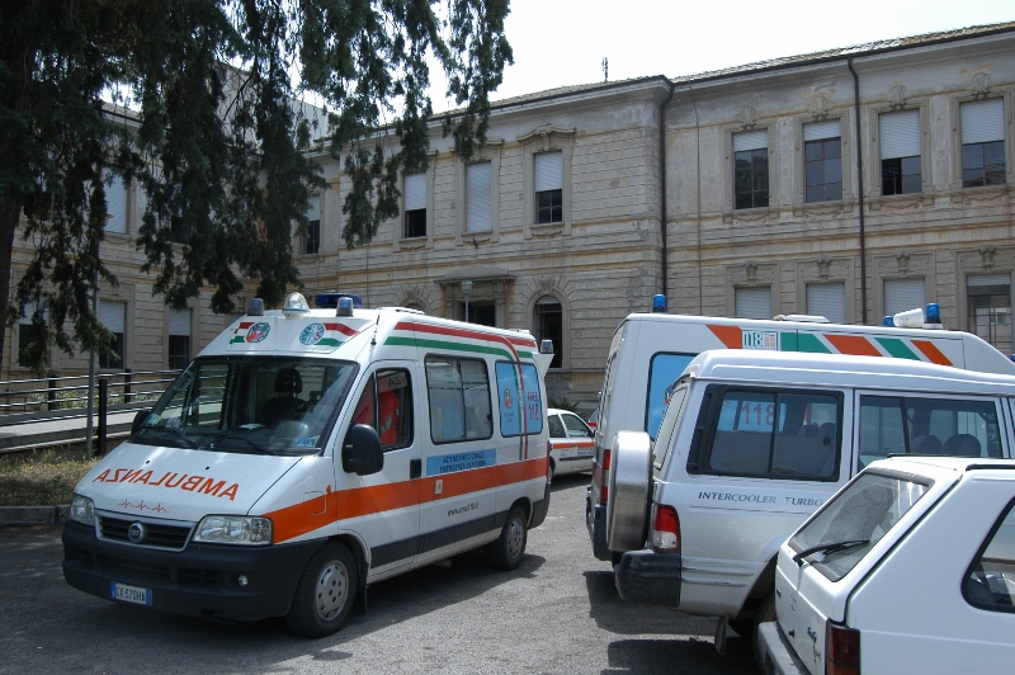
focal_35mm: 30
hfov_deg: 62.0
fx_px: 845
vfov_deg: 43.5
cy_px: 338
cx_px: 508
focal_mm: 20
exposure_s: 1/250
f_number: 8
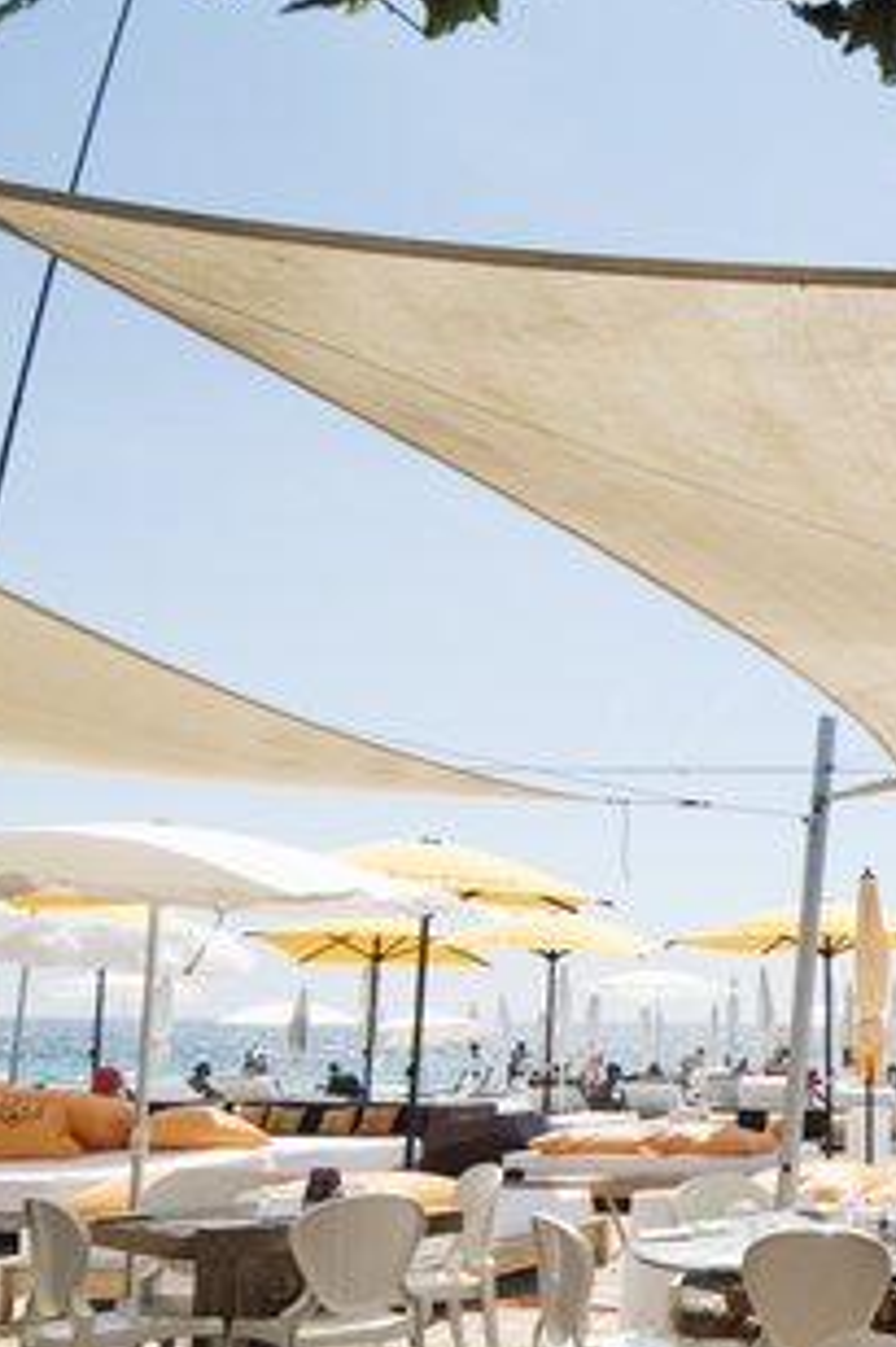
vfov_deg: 48.4
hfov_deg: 26.3
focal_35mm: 39
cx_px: 1298
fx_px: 1458
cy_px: 936
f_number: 10
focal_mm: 15
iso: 100
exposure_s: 1/320
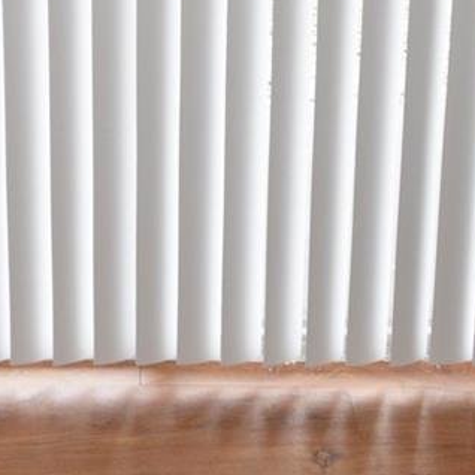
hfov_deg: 22.3
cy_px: -43
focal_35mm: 77
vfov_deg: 21.4
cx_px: 137
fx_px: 1195
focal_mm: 12
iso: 400
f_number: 5.6
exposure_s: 1/125
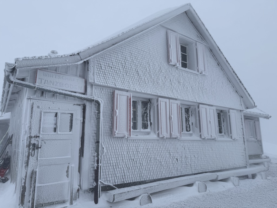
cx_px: 138
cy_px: 104
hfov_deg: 71.6
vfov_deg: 56.8
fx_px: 192
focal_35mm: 24
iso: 80
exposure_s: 1/1314
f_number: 1.78
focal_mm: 6.76
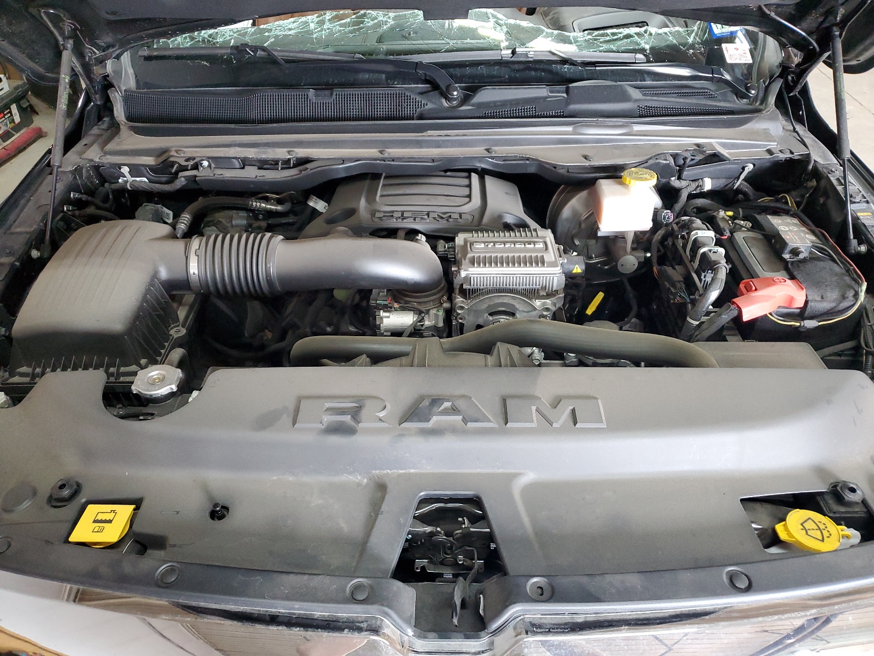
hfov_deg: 67.3
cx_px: 437
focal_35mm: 26
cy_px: 328
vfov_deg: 53.1
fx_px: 656
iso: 273
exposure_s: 1/60.2
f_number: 1.5
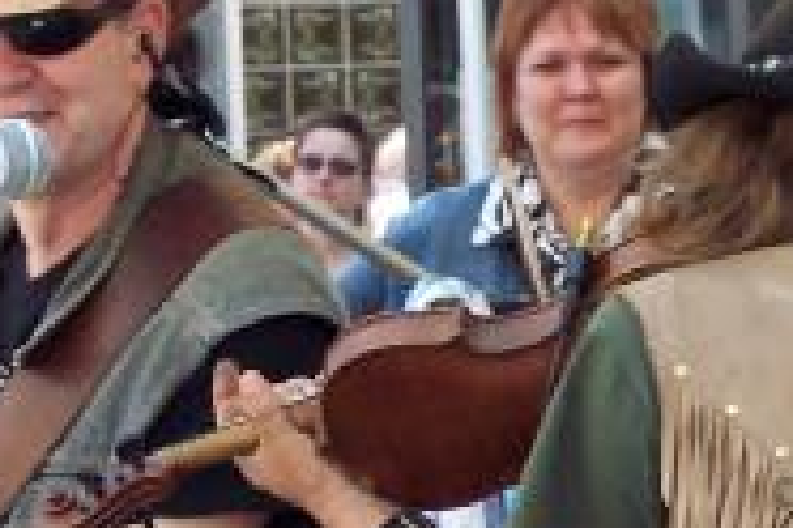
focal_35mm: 290
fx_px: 6388
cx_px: 341
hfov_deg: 7.1
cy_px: 453
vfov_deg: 4.7
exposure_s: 1/125
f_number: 4.8
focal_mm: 21.3
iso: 100
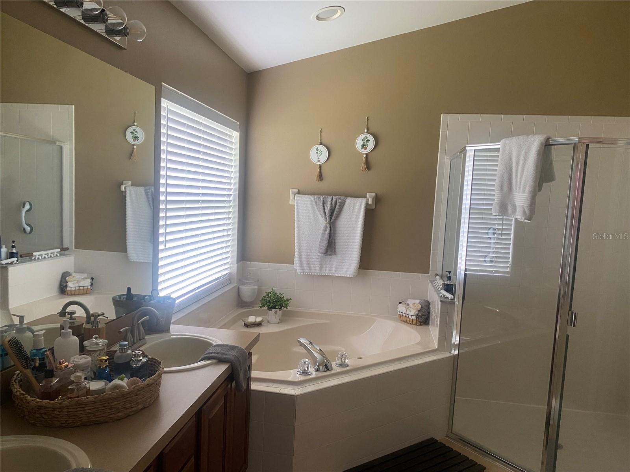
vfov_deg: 53.1
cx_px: 315
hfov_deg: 67.3
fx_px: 473
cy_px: 236
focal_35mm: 26
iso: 200
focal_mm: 4.25
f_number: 1.8
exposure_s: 1/60
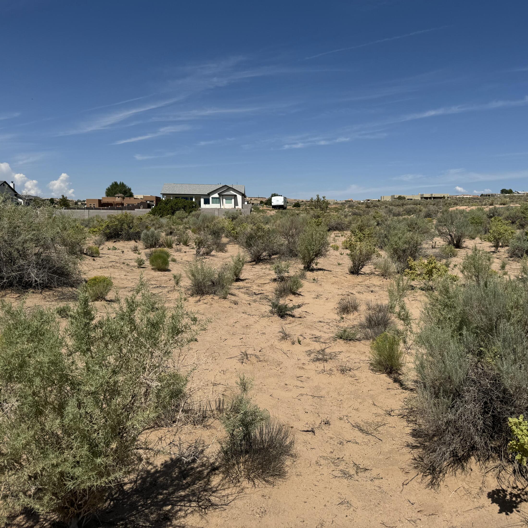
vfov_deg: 55.6
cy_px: 258
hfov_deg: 55.4
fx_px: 500
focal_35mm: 29
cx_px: 307
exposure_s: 1/9009
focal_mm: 6.76
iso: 80
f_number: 1.78
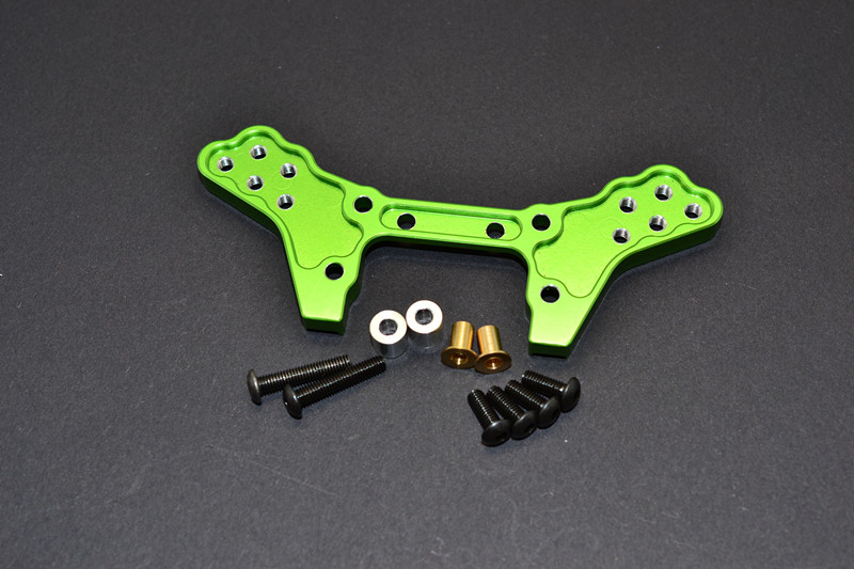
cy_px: 284
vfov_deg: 22.6
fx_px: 1423
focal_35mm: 60
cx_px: 427
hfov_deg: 33.4
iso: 100
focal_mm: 40
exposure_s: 1/60
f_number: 9
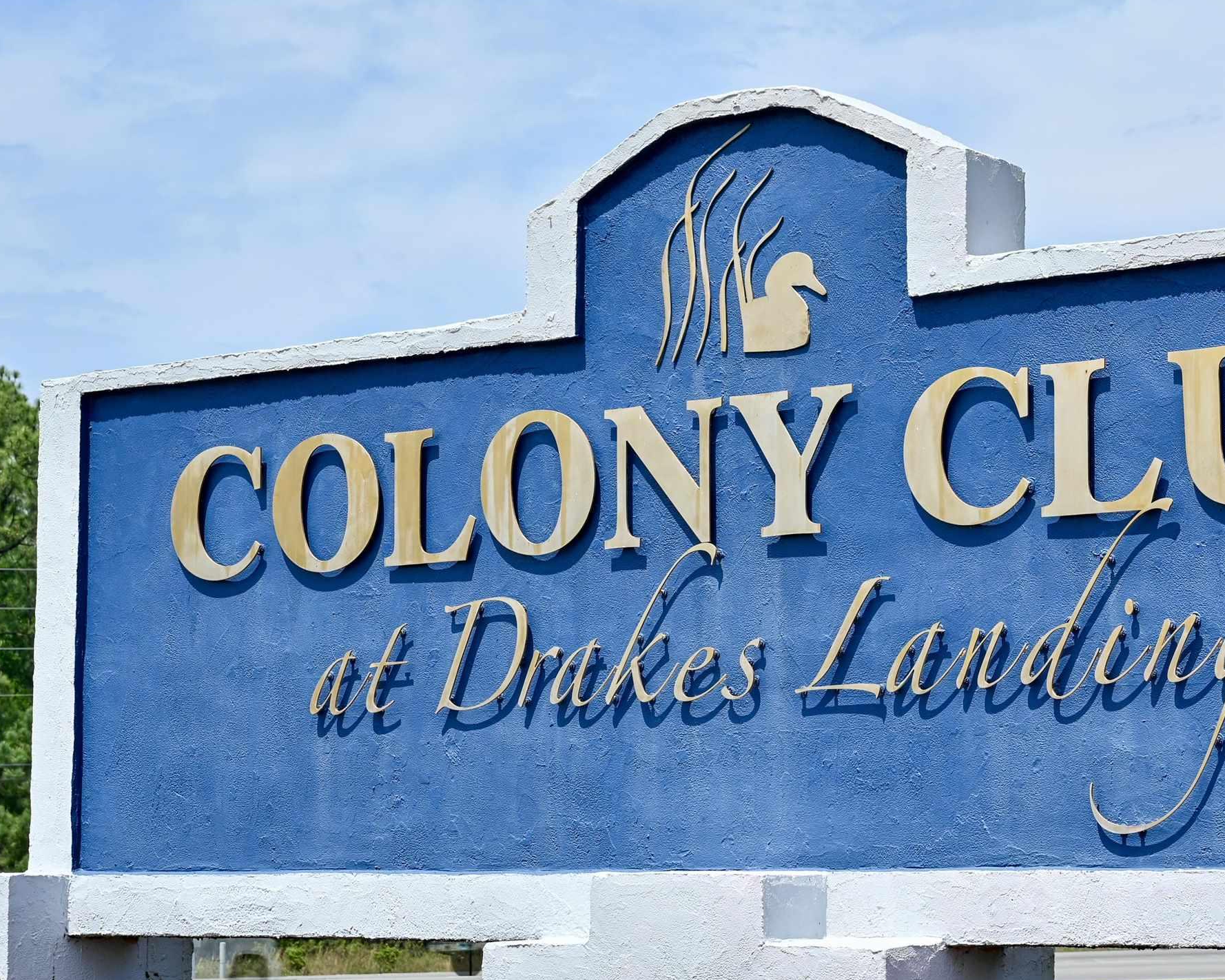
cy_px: 555
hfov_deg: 20.3
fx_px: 3408
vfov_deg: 16.4
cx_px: 832
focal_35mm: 94
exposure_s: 1/200
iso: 100
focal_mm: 58
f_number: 9
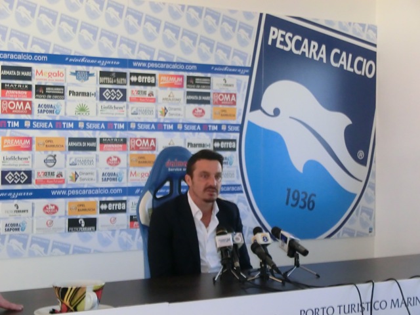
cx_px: 210
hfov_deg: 22.3
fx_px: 1068
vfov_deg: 16.8
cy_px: 158
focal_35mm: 88
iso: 500
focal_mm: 15.51
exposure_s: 1/60
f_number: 5.1
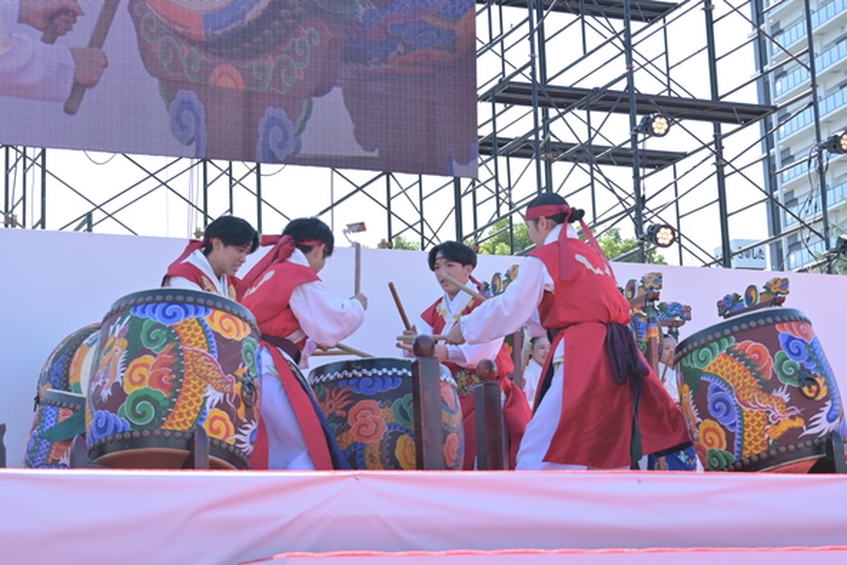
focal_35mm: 75
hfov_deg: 27.0
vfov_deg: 18.2
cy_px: 282
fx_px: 1765
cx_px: 424
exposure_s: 1/320
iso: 200
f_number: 5.6
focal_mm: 50
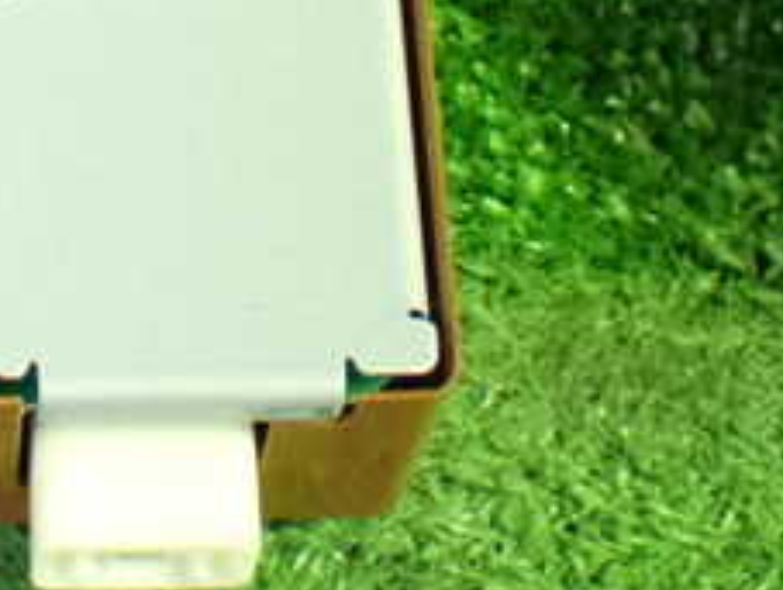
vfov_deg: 9.6
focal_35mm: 153
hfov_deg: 12.8
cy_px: -62
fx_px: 3466
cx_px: 34
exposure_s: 1/25
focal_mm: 10.35
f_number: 3.5
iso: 1600
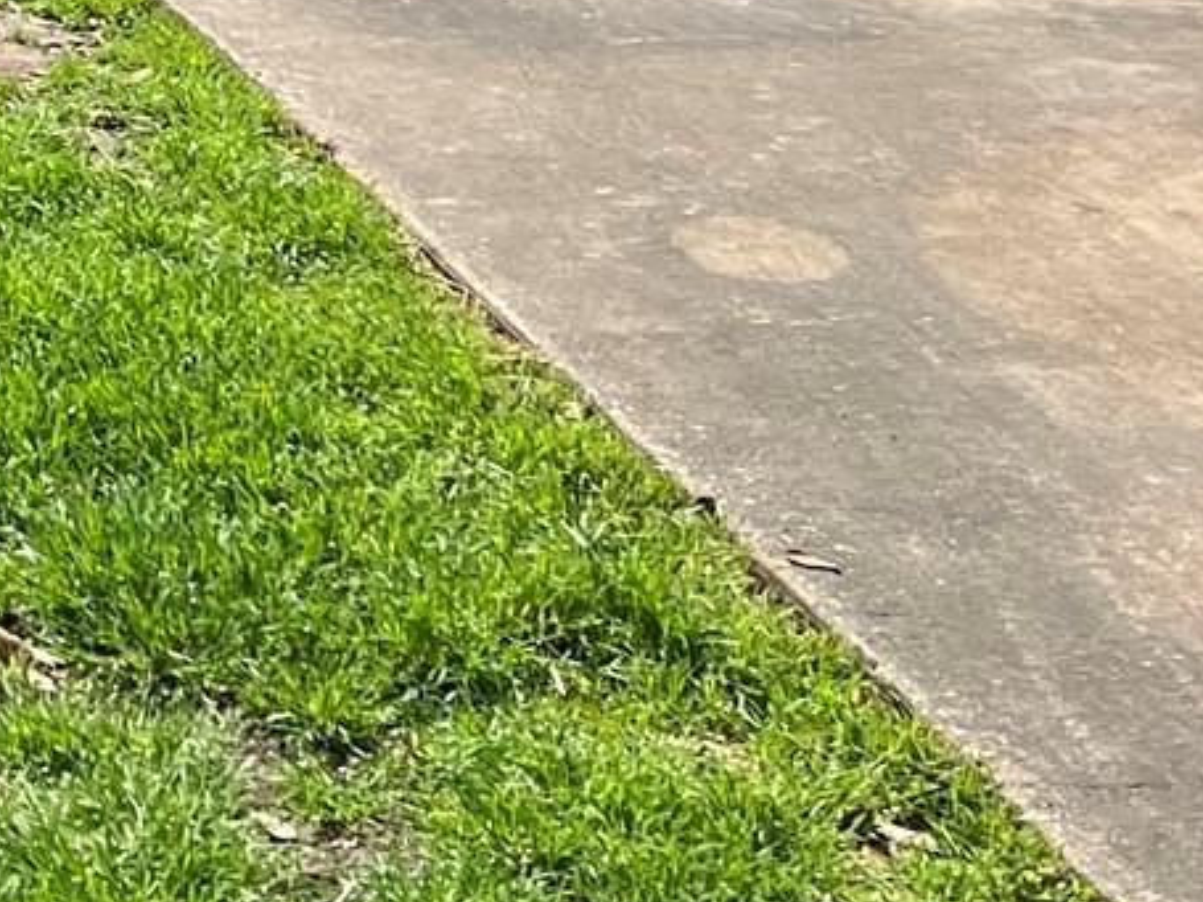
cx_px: -669
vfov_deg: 11.8
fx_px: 4065
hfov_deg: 15.4
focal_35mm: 117
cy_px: -675
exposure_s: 1/2571
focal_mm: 5.7
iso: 50
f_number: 1.5
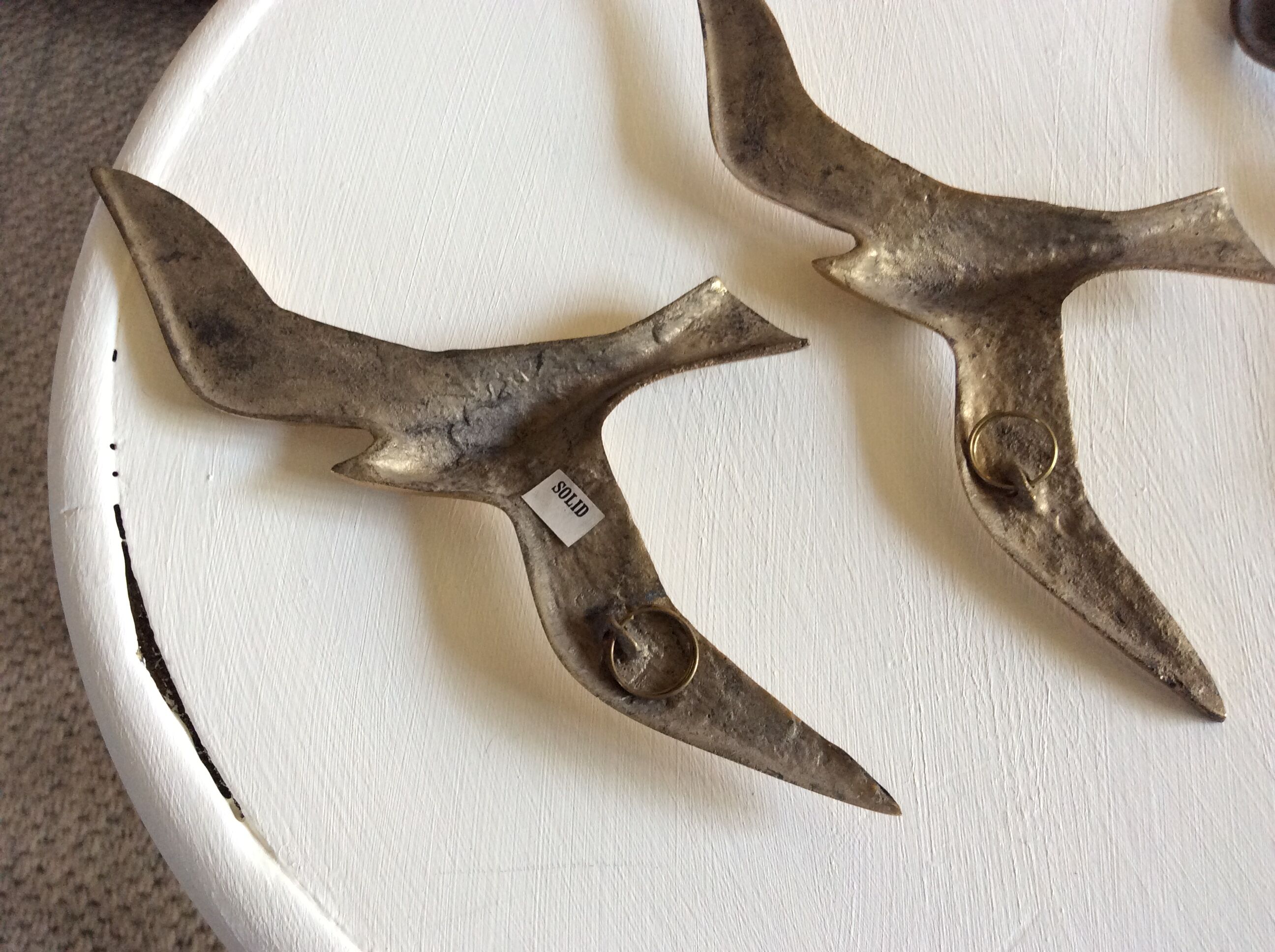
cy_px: 476
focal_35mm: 32
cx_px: 638
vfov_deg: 44.1
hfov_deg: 56.9
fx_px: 1177
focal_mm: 3.3
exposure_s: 1/25
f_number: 2.4
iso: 80
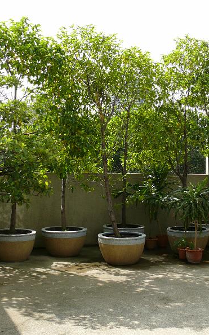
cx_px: 159
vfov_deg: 40.3
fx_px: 456
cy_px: 166
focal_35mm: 50
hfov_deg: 25.5
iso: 100
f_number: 5
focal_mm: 7.4
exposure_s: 1/200
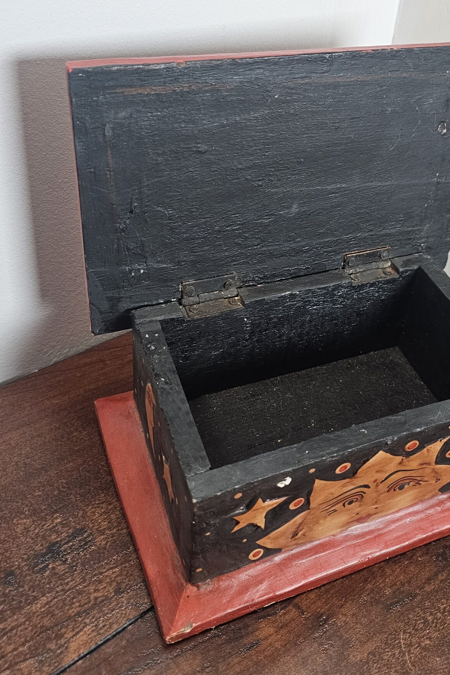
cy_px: 271
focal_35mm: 35
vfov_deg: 54.1
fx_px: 656
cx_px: 285
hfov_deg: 37.6
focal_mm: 6.3
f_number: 1.7
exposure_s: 1/170
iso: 400
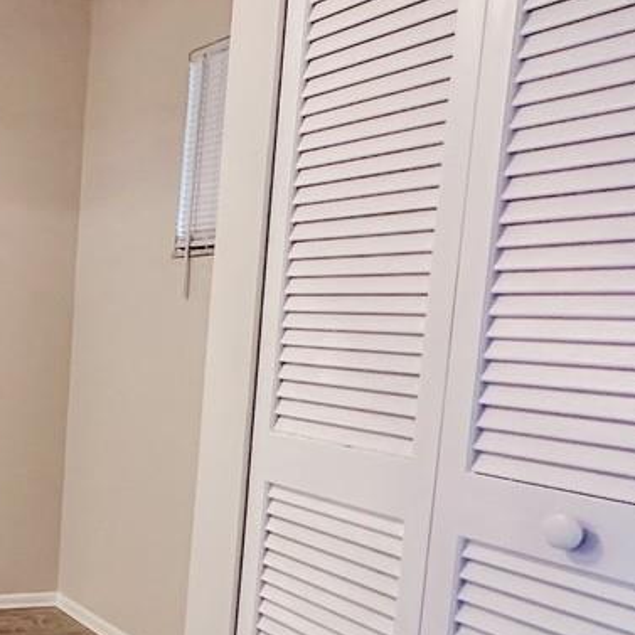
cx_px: -243
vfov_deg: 39.7
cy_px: 399
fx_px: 872
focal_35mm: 42
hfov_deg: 29.6
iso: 500
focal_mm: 2.22
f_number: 2.2
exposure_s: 1/60
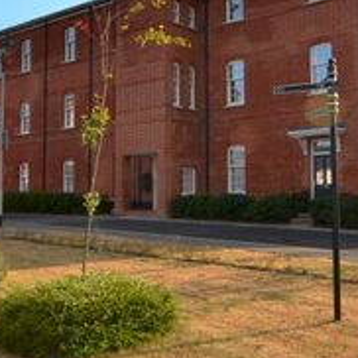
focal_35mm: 49
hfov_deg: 34.5
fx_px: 573
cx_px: 218
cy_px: 145
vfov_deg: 34.6
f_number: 7.1
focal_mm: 10
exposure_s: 1/200
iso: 100
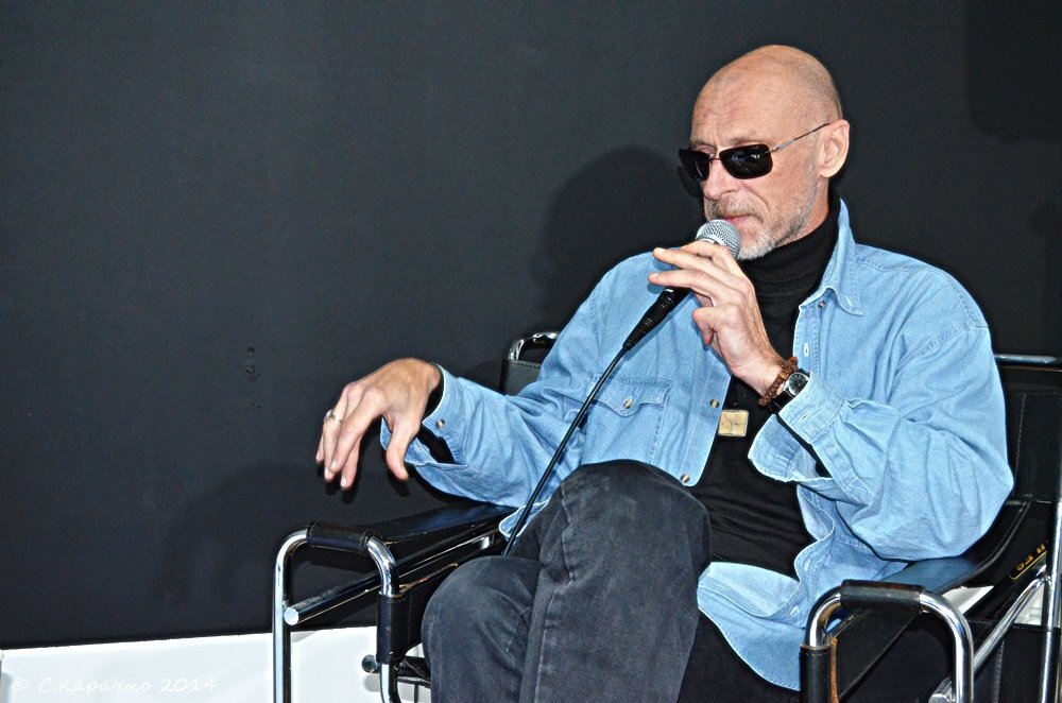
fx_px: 1678
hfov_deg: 35.1
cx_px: 531
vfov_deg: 23.7
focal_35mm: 57
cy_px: 352
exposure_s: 1/60
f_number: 5
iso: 3200
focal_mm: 38
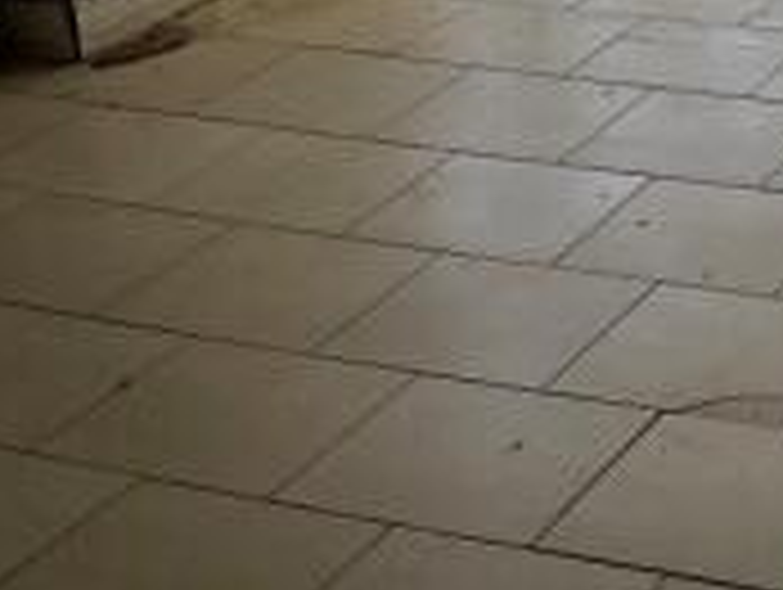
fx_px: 1971
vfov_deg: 15.7
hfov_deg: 18.8
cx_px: 1294
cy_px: -290
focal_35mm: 87
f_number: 1.6
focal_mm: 4.2
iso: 32
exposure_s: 1/861
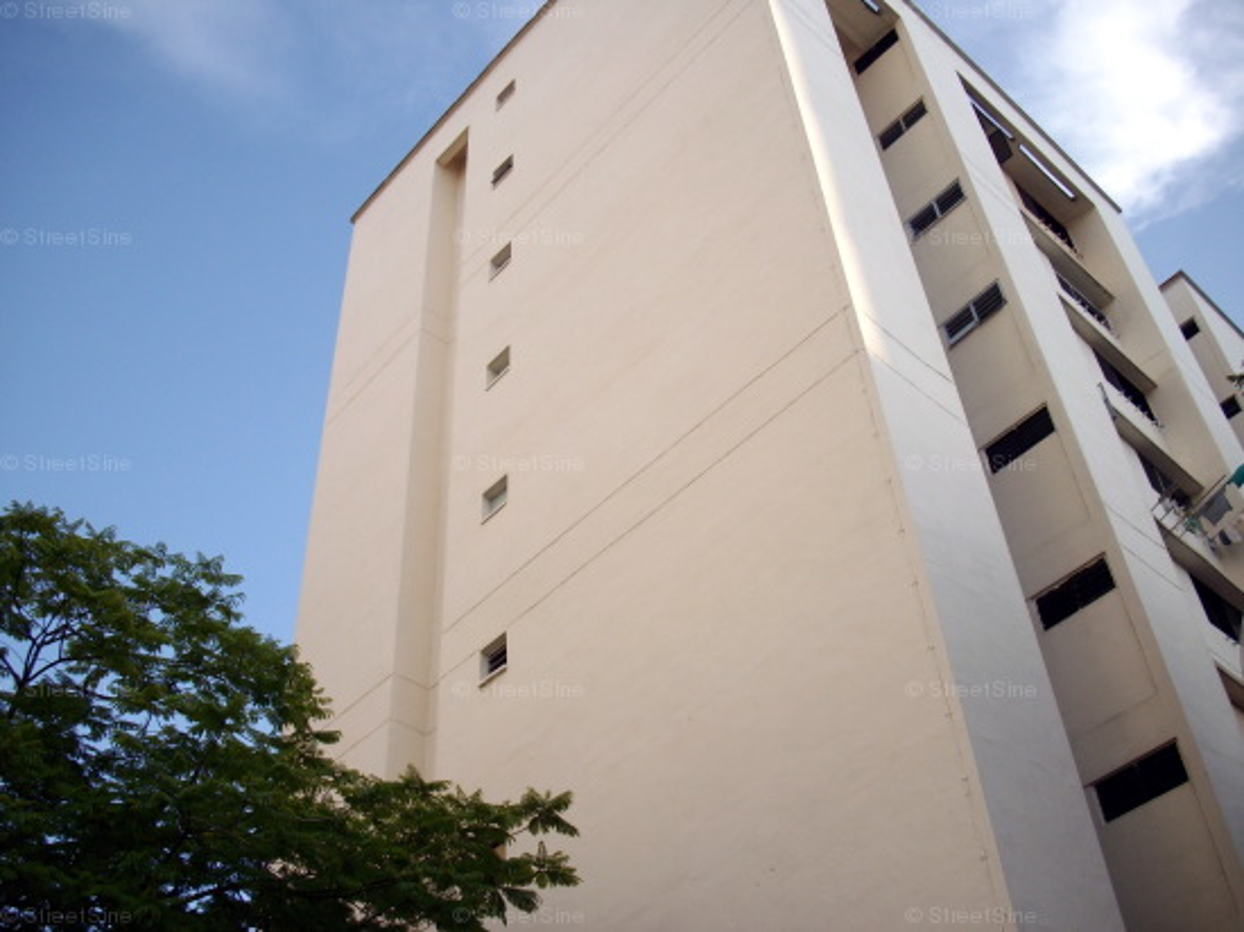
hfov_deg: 50.2
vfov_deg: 38.6
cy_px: 466
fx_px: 1329
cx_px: 622
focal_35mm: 37
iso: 80
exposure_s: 1/400
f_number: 2.8
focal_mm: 6.2
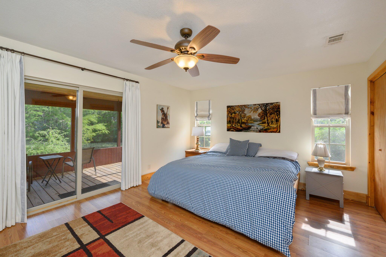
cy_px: 128
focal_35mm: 14
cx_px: 193
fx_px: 155
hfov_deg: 102.3
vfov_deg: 79.1
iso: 320
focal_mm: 14.5
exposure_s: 1/30
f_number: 9
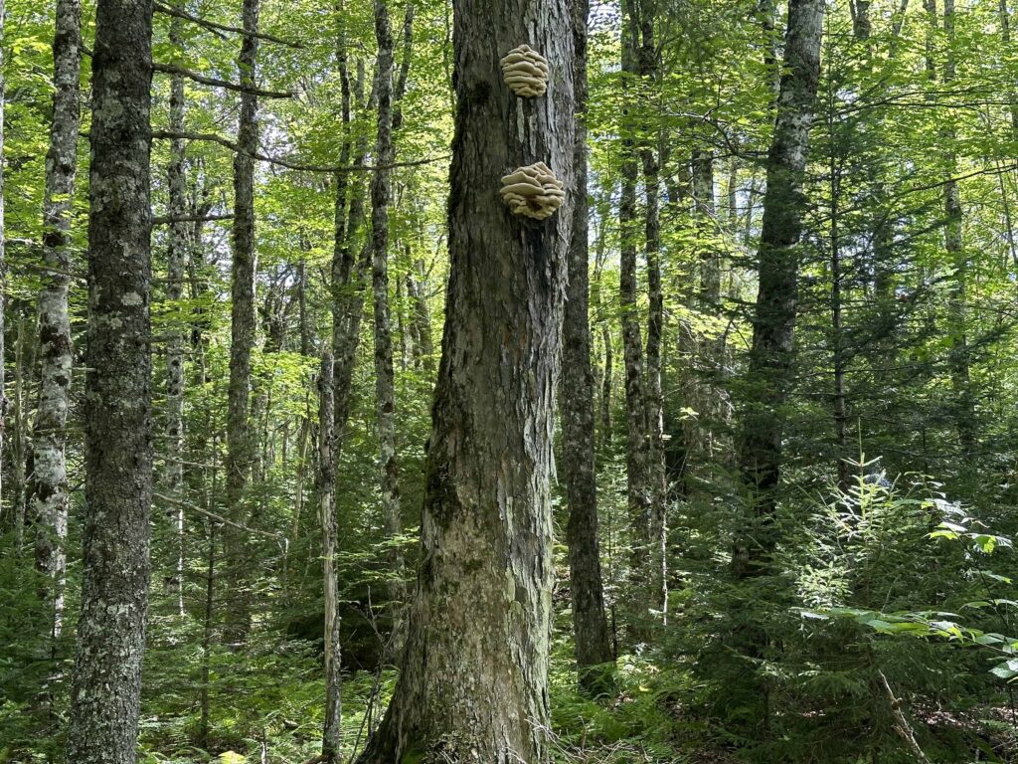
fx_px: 1412
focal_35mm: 48
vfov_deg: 30.3
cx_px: 509
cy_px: 382
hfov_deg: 39.7
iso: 64
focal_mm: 6.86
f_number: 1.78
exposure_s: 1/133
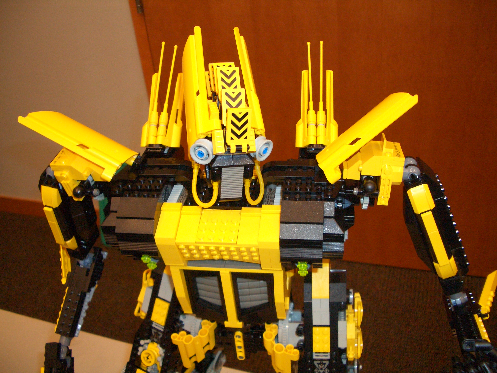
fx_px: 503
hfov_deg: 52.6
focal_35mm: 35
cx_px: 248
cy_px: 186
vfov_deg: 40.7
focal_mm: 5.8
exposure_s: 1/60
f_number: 2.6
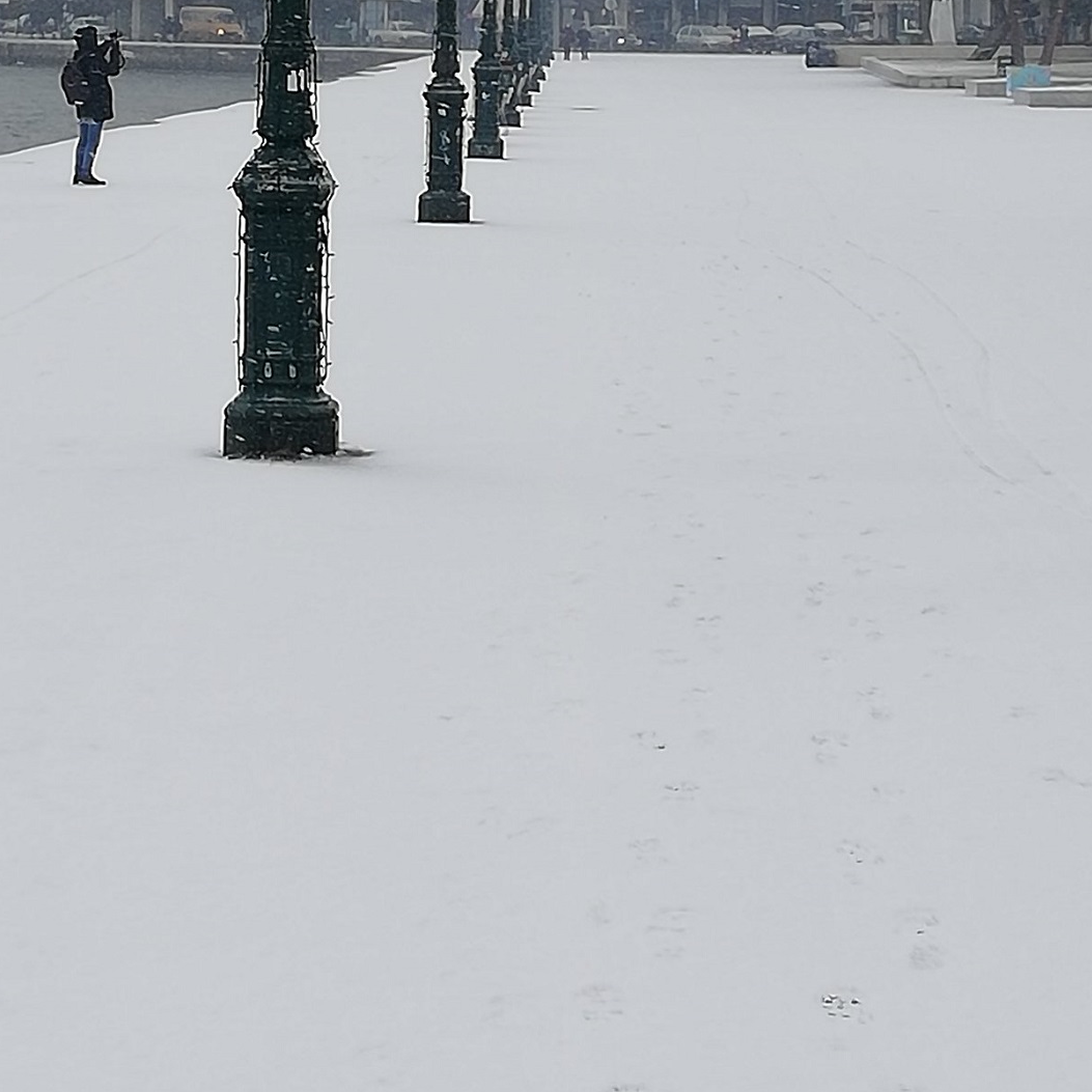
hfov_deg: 13.6
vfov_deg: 13.5
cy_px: 173
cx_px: 403
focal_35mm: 128
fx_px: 4568
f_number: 2.2
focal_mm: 3.81
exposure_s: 1/356
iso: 50
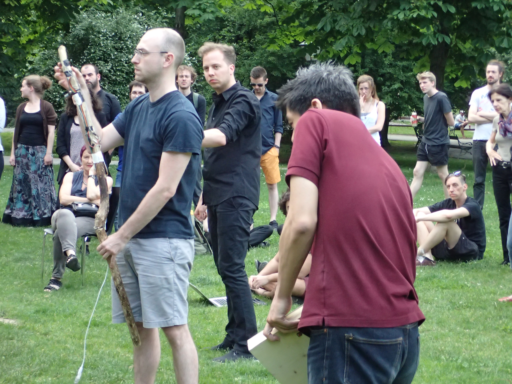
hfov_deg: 23.0
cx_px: 256
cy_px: 192
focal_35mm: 85
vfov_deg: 17.4
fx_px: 1257
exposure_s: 1/100
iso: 800
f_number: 4.5
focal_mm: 15.41
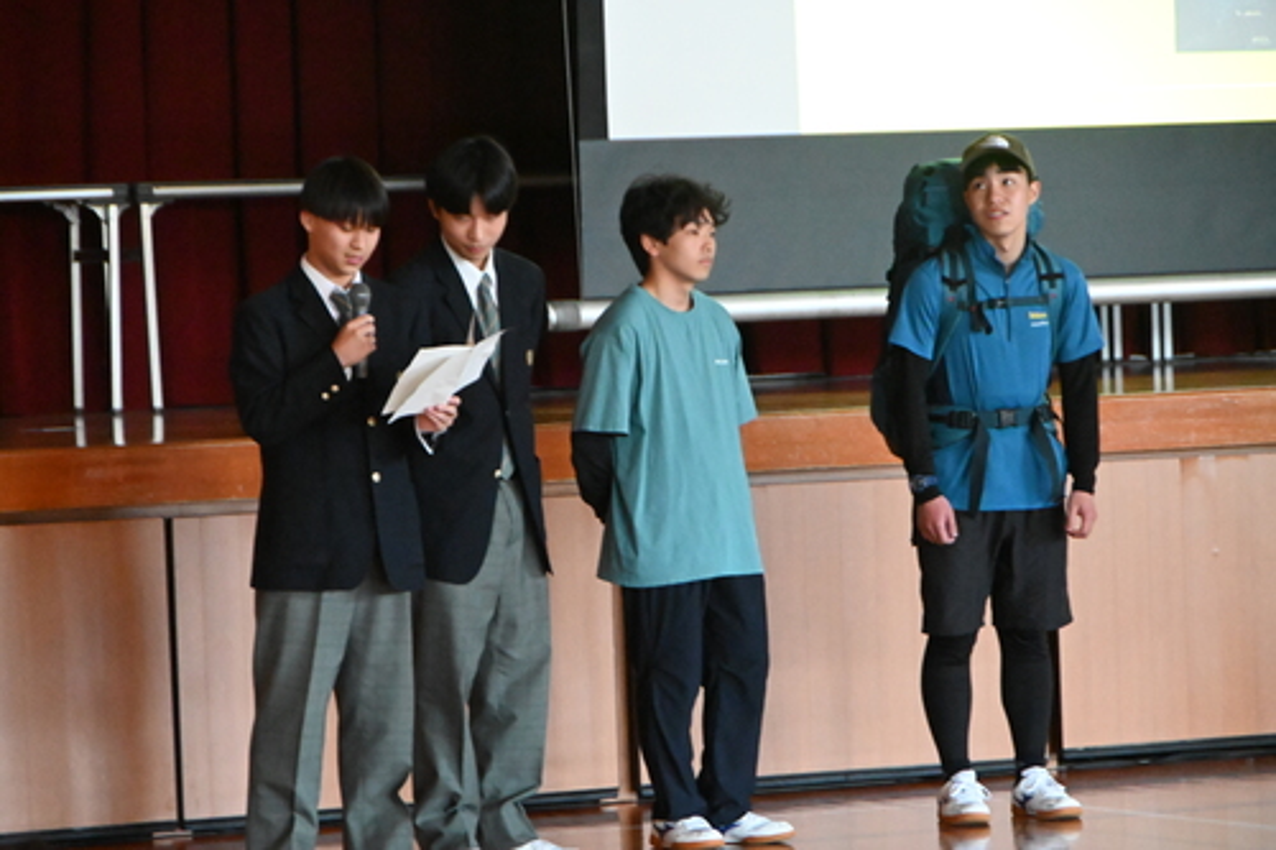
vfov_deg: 7.0
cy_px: 425
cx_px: 638
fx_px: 6909
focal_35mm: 195
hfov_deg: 10.6
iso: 12800
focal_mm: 130
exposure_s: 1/60
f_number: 5.6
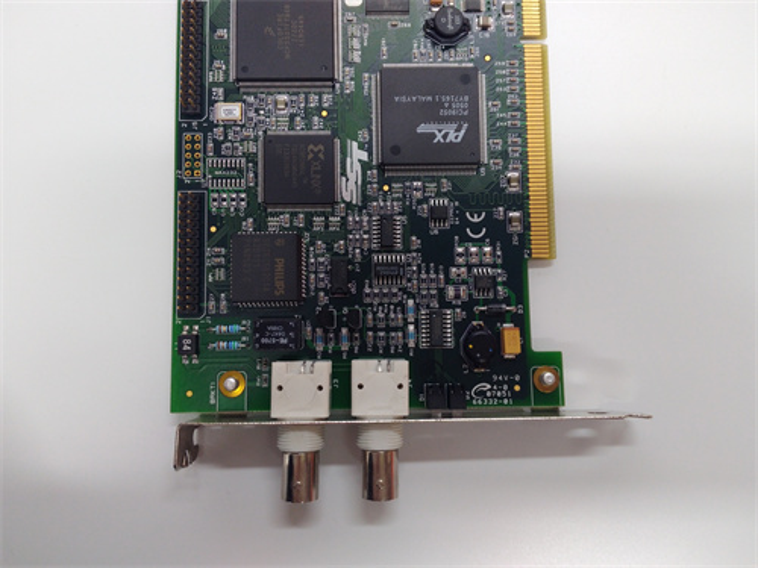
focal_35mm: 27
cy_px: 284
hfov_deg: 65.3
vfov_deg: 51.4
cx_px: 379
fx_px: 591
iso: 135
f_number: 2
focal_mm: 3.79
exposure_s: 1/33
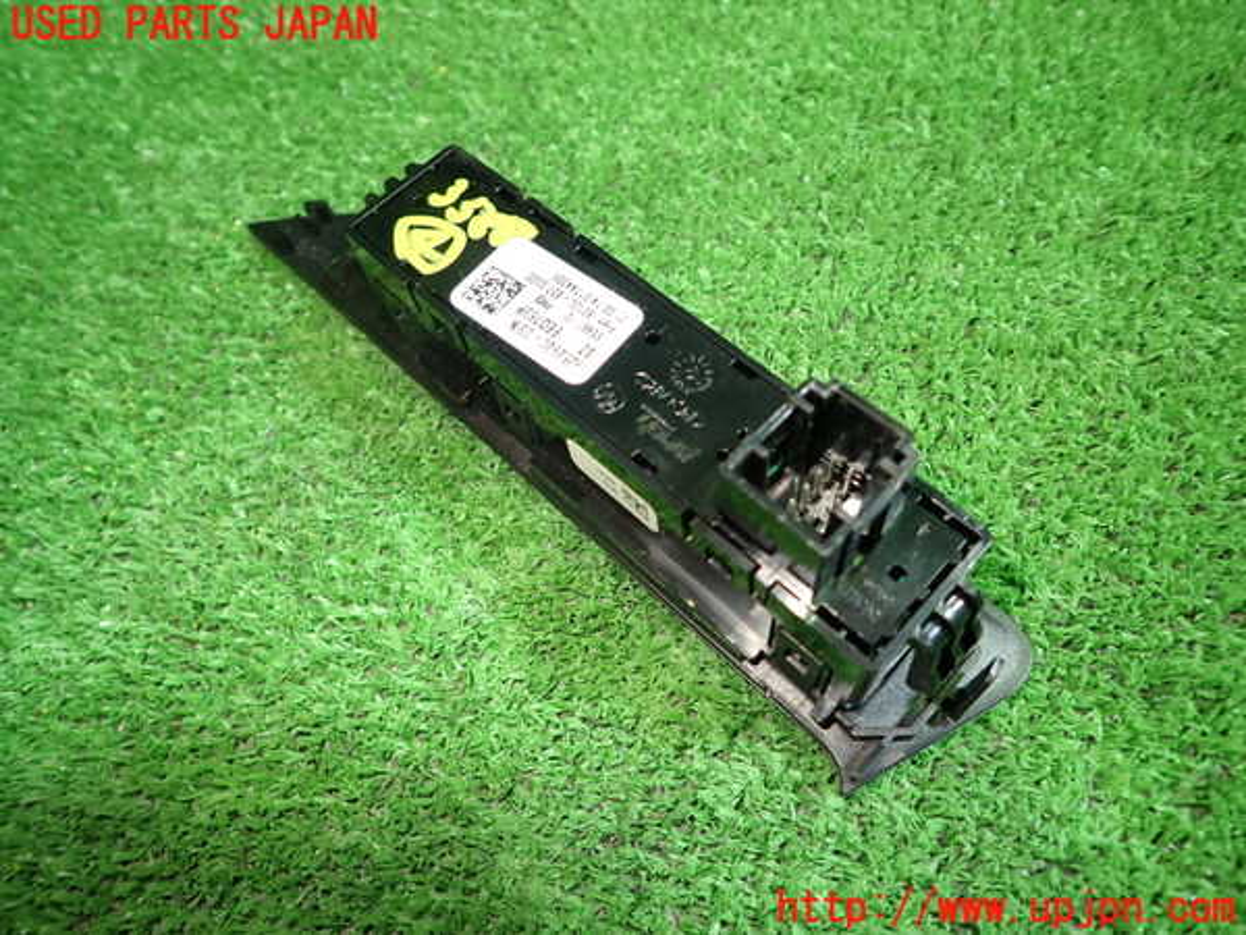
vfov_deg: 54.9
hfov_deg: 69.4
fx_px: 900
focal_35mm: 25
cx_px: 623
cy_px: 468
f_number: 2
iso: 200
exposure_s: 1/40
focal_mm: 4.5
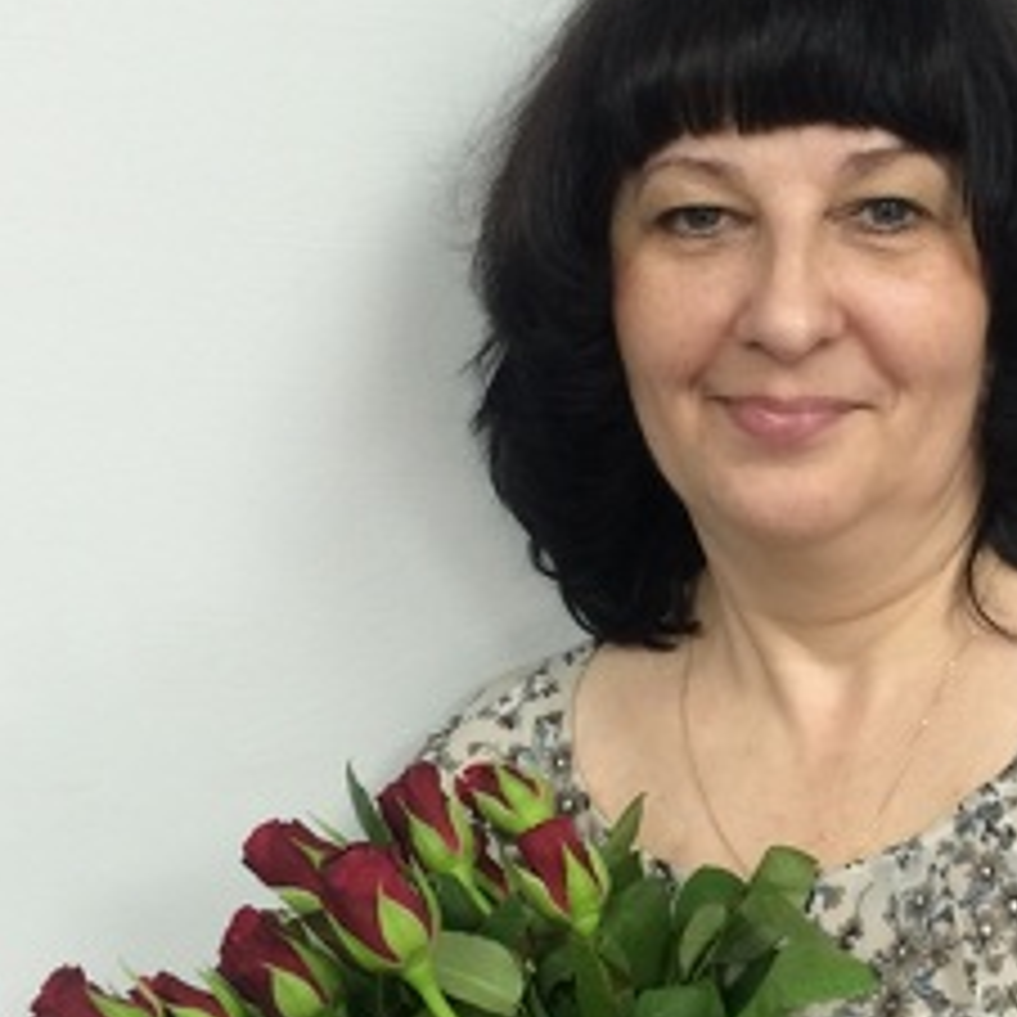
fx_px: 2260
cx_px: 864
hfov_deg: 24.8
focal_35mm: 68
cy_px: 702
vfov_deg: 25.2
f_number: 2.2
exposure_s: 1/33
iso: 100
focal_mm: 4.15
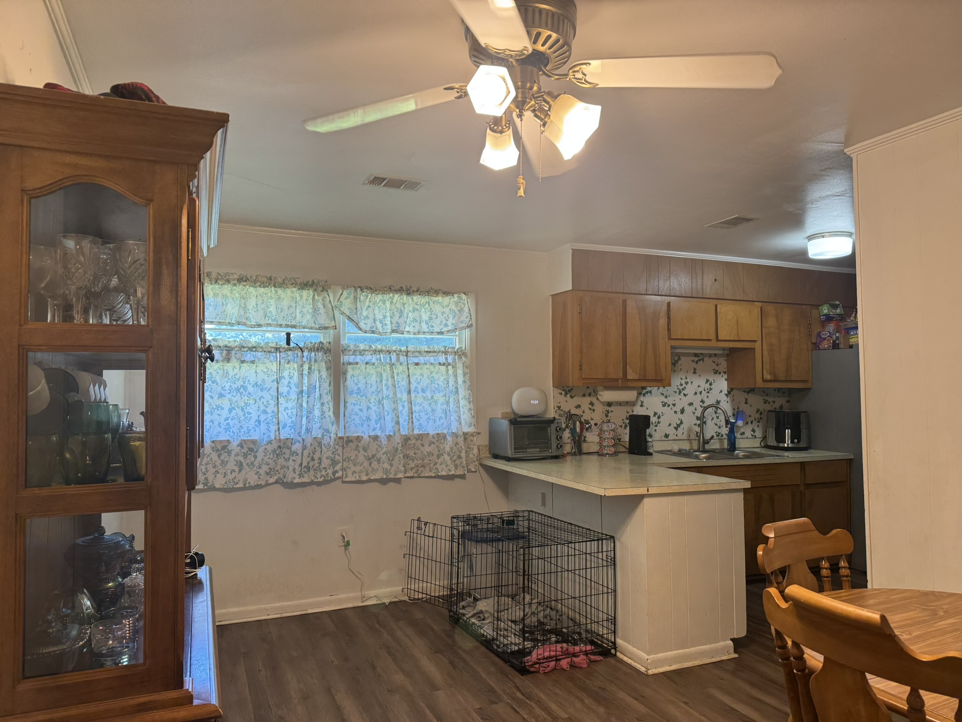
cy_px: 361
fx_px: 667
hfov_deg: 71.6
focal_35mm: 24
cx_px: 481
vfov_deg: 56.8
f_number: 1.78
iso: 160
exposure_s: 1/120
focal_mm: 6.76
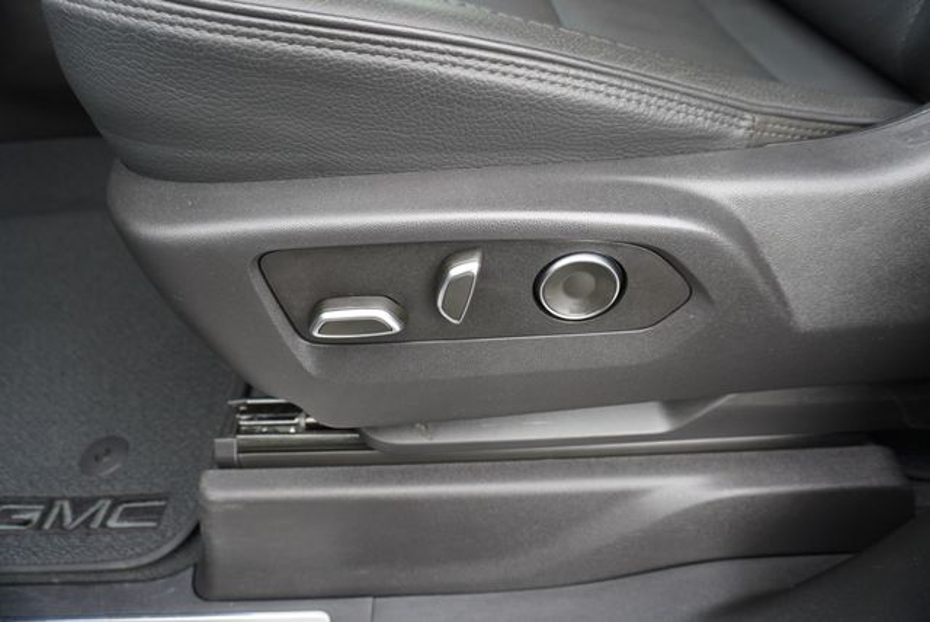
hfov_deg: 73.7
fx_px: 621
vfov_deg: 53.2
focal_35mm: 24
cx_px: 465
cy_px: 311
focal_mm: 16
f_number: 4
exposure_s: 1/60
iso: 125
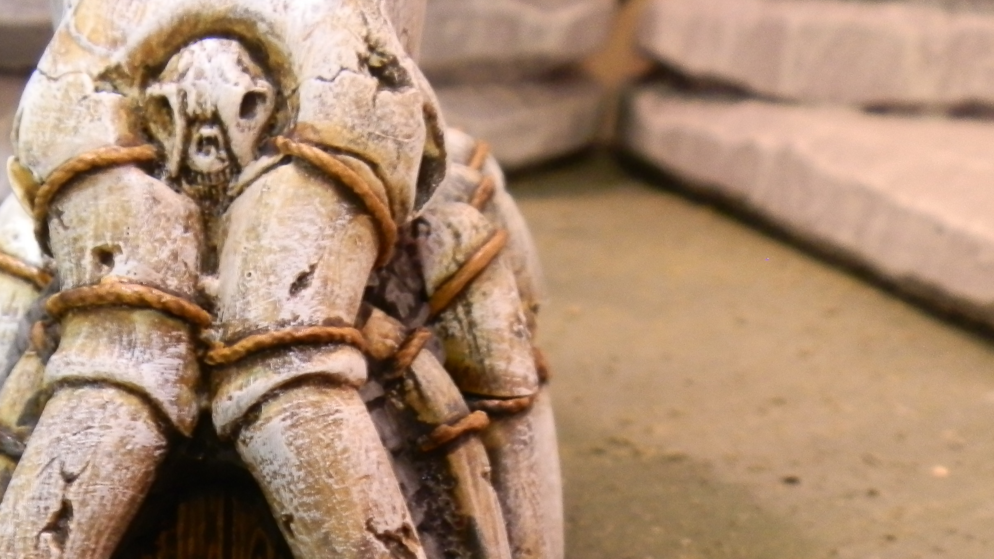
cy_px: 601
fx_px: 1423
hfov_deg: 37.0
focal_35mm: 54
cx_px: 186
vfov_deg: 21.2
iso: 200
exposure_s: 1/8
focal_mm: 5
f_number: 3.1
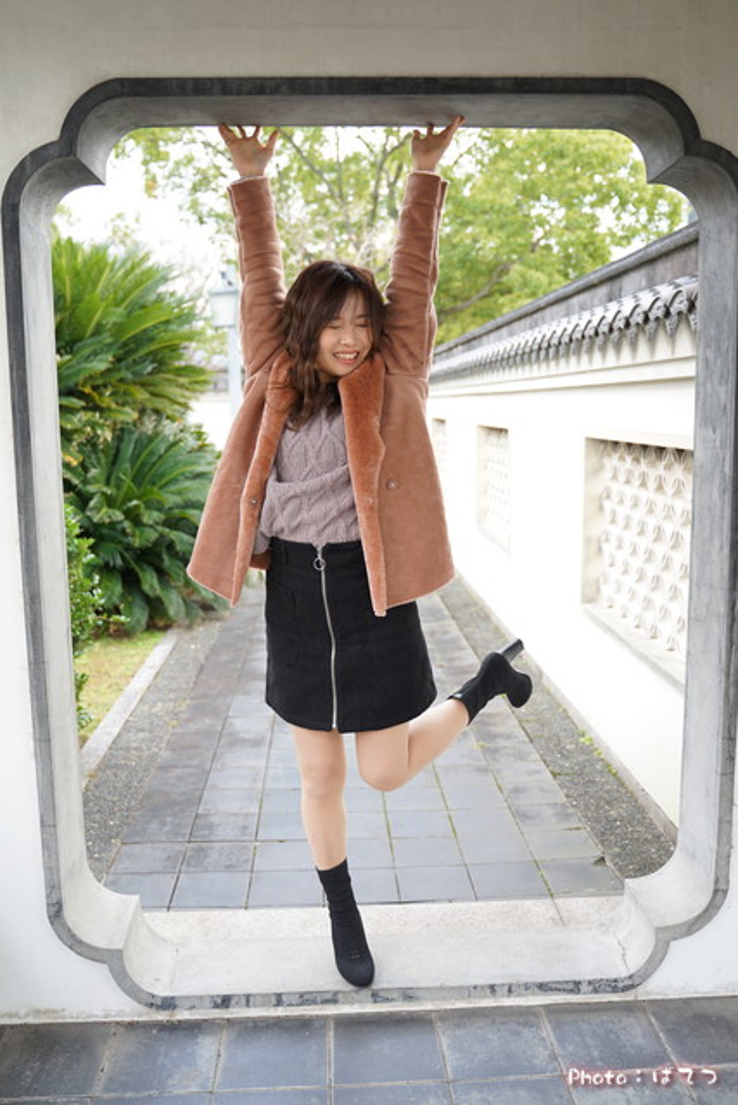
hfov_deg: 41.1
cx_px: 369
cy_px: 552
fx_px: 983
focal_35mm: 32
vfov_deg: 58.7
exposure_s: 1/100
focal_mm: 32
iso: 100
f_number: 2.8
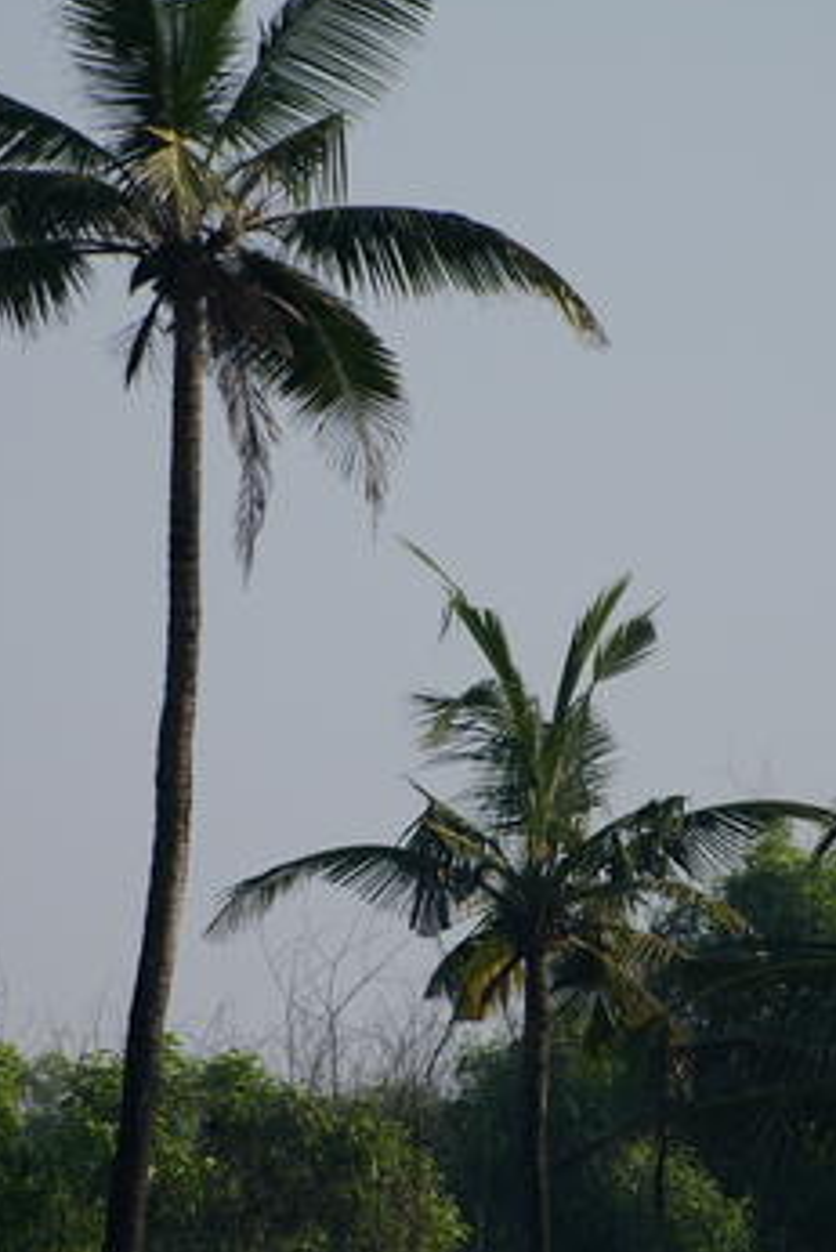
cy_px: 789
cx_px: 456
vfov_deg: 3.0
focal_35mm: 693
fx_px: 24114
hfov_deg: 2.0
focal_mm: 250
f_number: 5.6
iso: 200
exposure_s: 1/1600
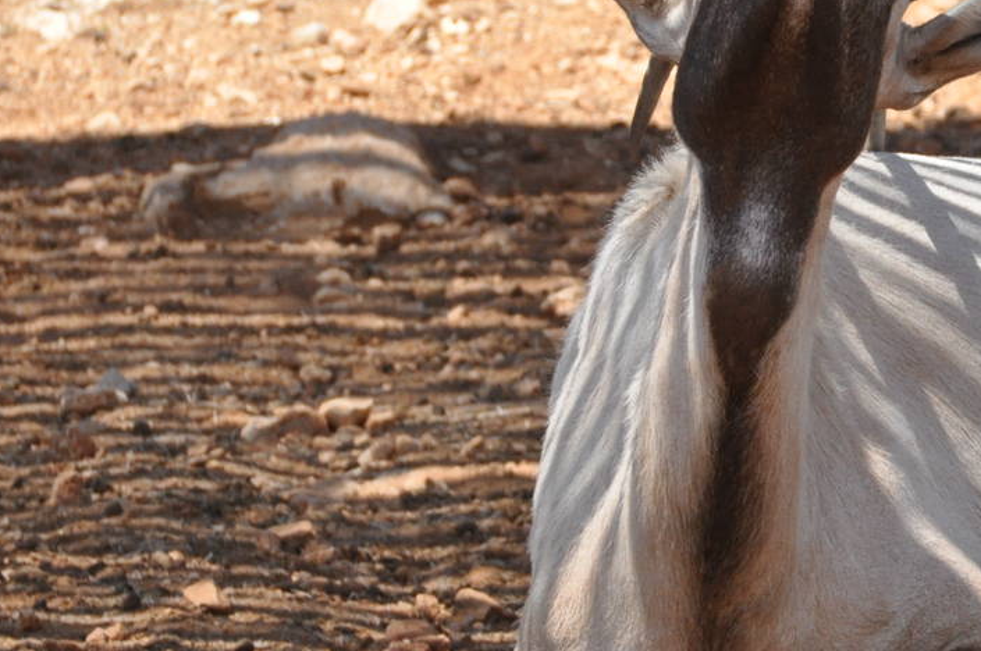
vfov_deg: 1.3
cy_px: 266
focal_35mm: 1022
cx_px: 992
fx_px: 27811
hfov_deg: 2.0
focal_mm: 300
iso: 1000
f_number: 9
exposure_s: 1/1250
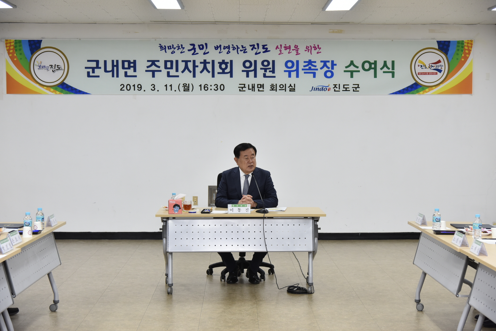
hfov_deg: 34.5
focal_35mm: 58
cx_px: 248
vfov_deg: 23.4
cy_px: 166
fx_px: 799
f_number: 4.5
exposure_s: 1/125
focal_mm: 58
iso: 800
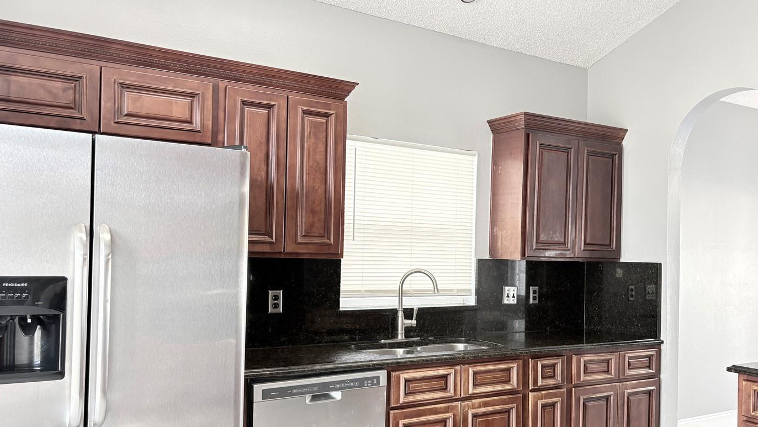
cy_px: 247
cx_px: 432
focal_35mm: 33
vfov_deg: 35.6
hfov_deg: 59.2
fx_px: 663
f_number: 1.6
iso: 160
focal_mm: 5.96
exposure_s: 1/60
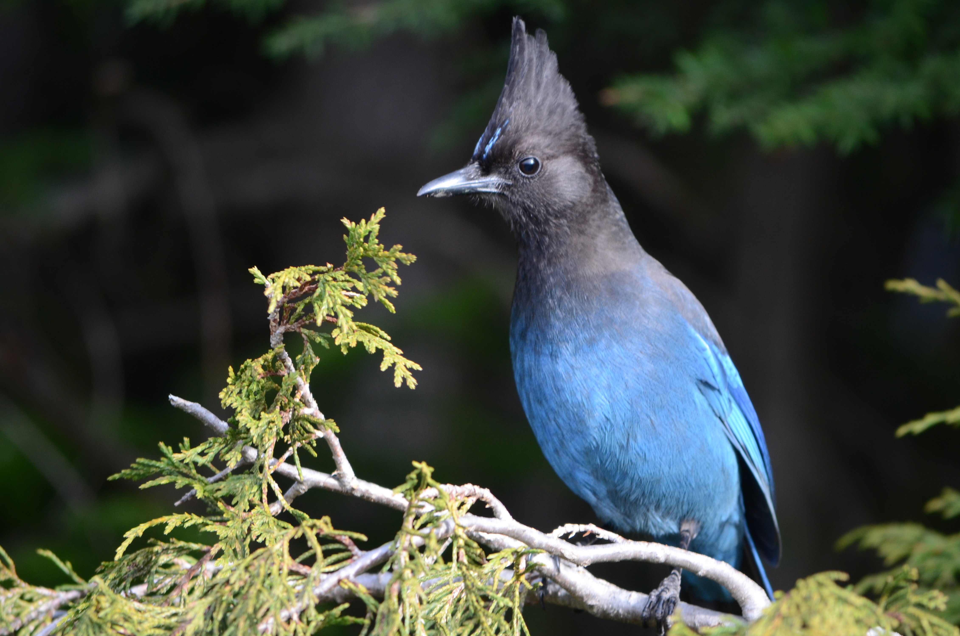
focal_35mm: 420
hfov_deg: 4.9
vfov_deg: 3.3
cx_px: 480
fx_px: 11177
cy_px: 318
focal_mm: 280
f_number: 5.6
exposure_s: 1/160
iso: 400
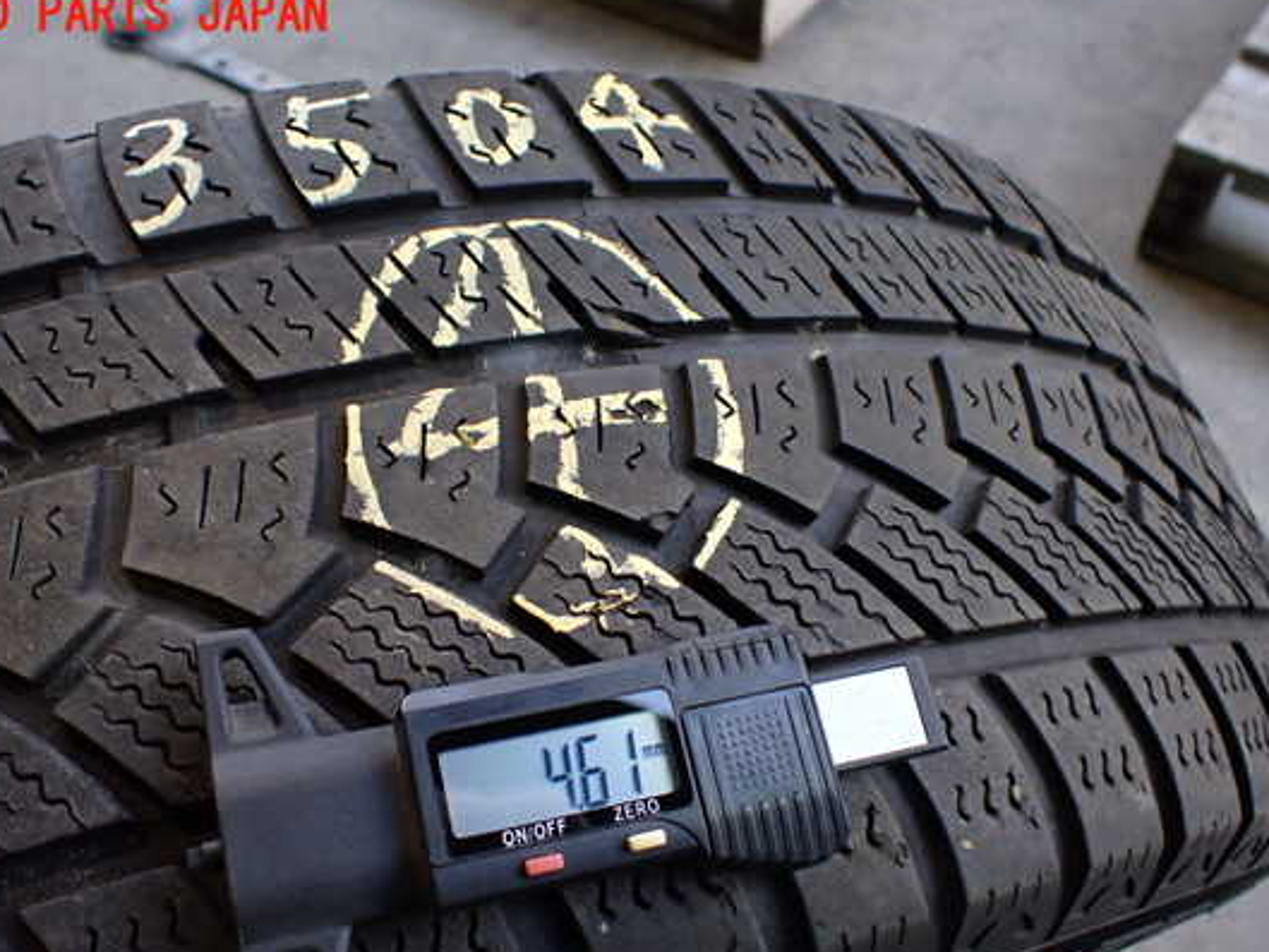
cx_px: 612
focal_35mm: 34
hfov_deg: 53.9
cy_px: 525
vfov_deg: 41.8
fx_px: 1247
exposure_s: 1/125
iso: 320
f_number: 2.3
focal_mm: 5.4
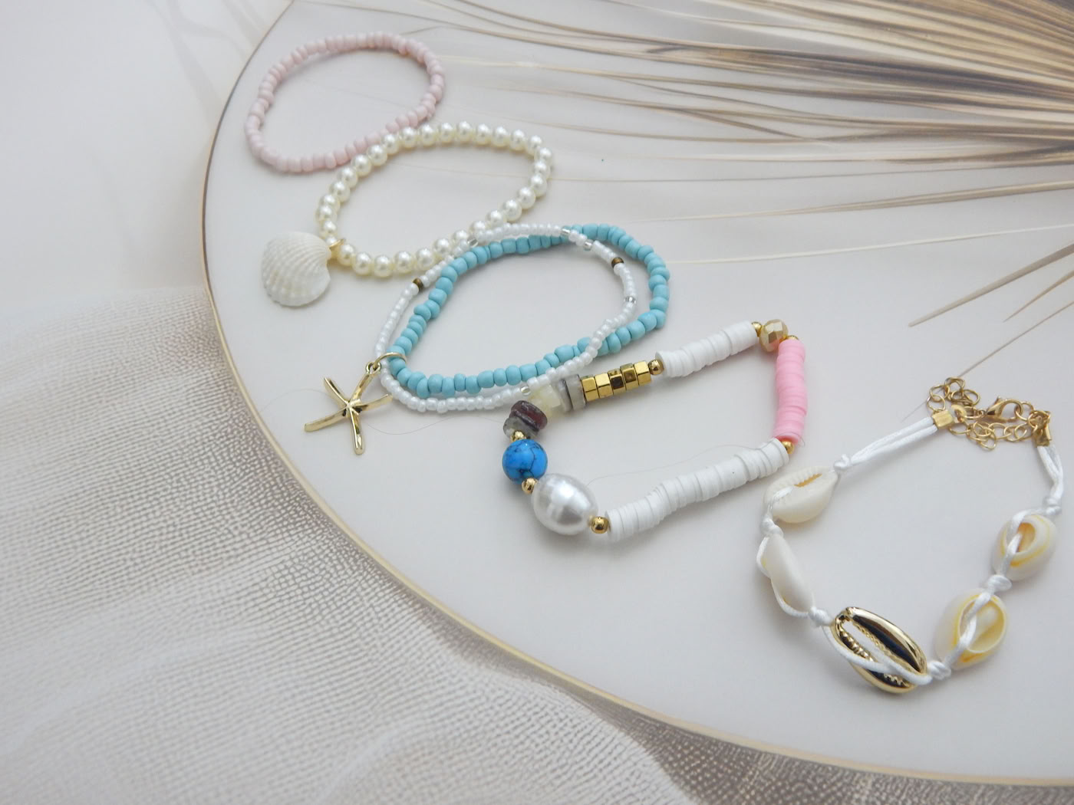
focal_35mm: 31
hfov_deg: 58.4
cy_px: 402
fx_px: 962
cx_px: 537
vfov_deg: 45.4
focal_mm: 5.6
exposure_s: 1/30
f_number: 3.2
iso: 360
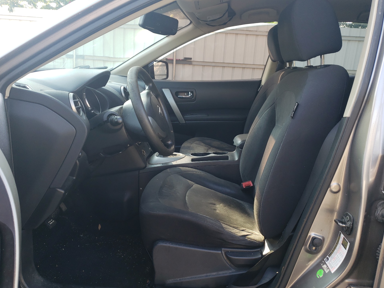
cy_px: 144
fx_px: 300
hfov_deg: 65.3
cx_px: 188
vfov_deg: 51.4
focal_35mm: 27
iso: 50
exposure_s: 1/161
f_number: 1.5
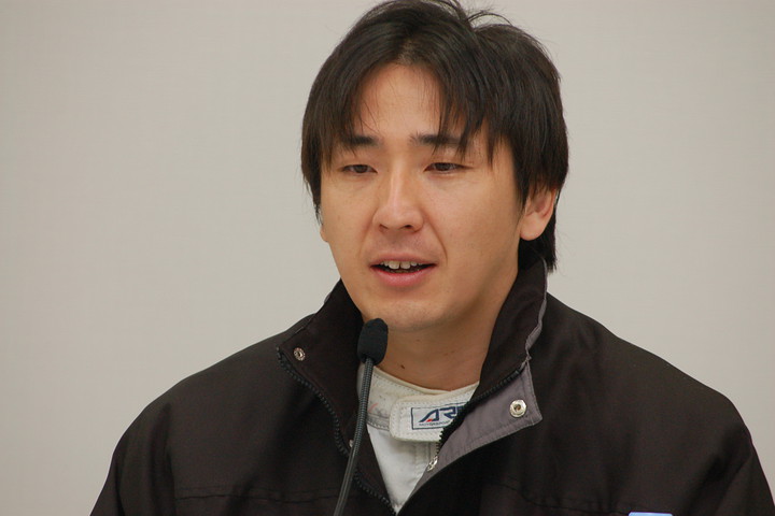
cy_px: 258
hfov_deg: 7.6
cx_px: 388
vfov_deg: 5.1
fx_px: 5812
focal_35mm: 270
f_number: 8
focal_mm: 180
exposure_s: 1/60
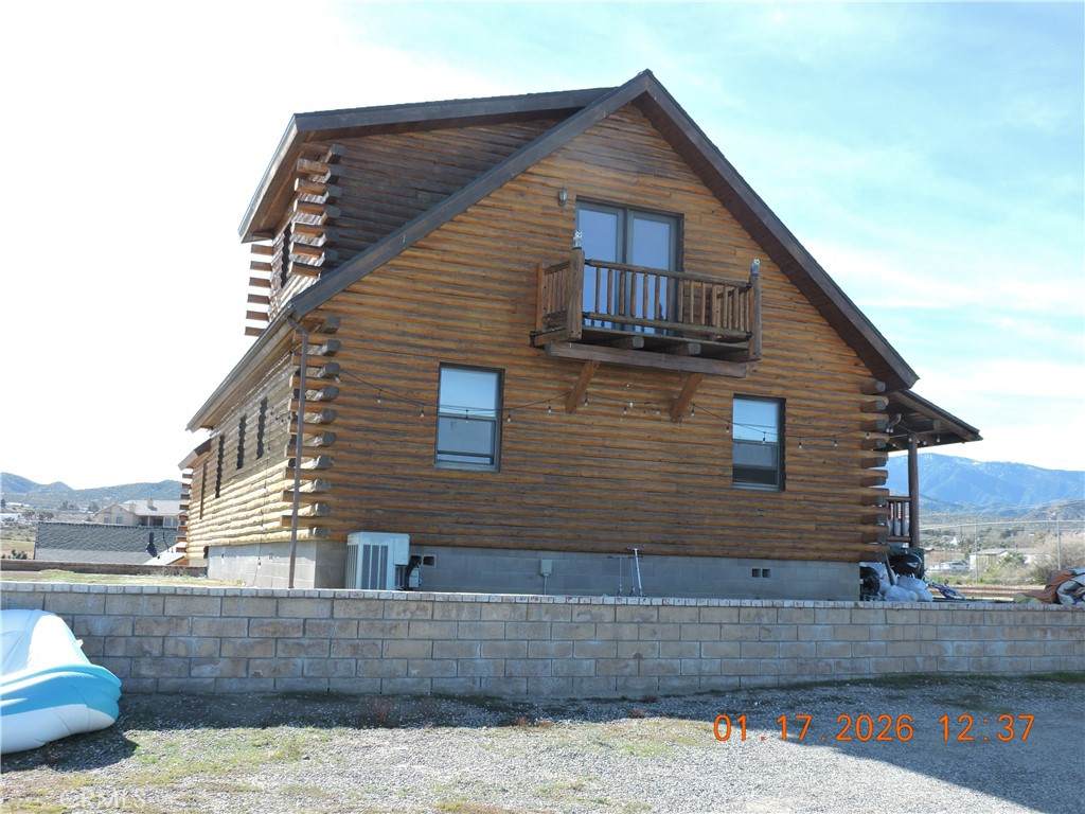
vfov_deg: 40.7
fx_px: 1097
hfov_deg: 52.6
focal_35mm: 35
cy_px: 407
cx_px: 542
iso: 100
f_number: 3.3
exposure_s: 1/400
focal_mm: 6.2
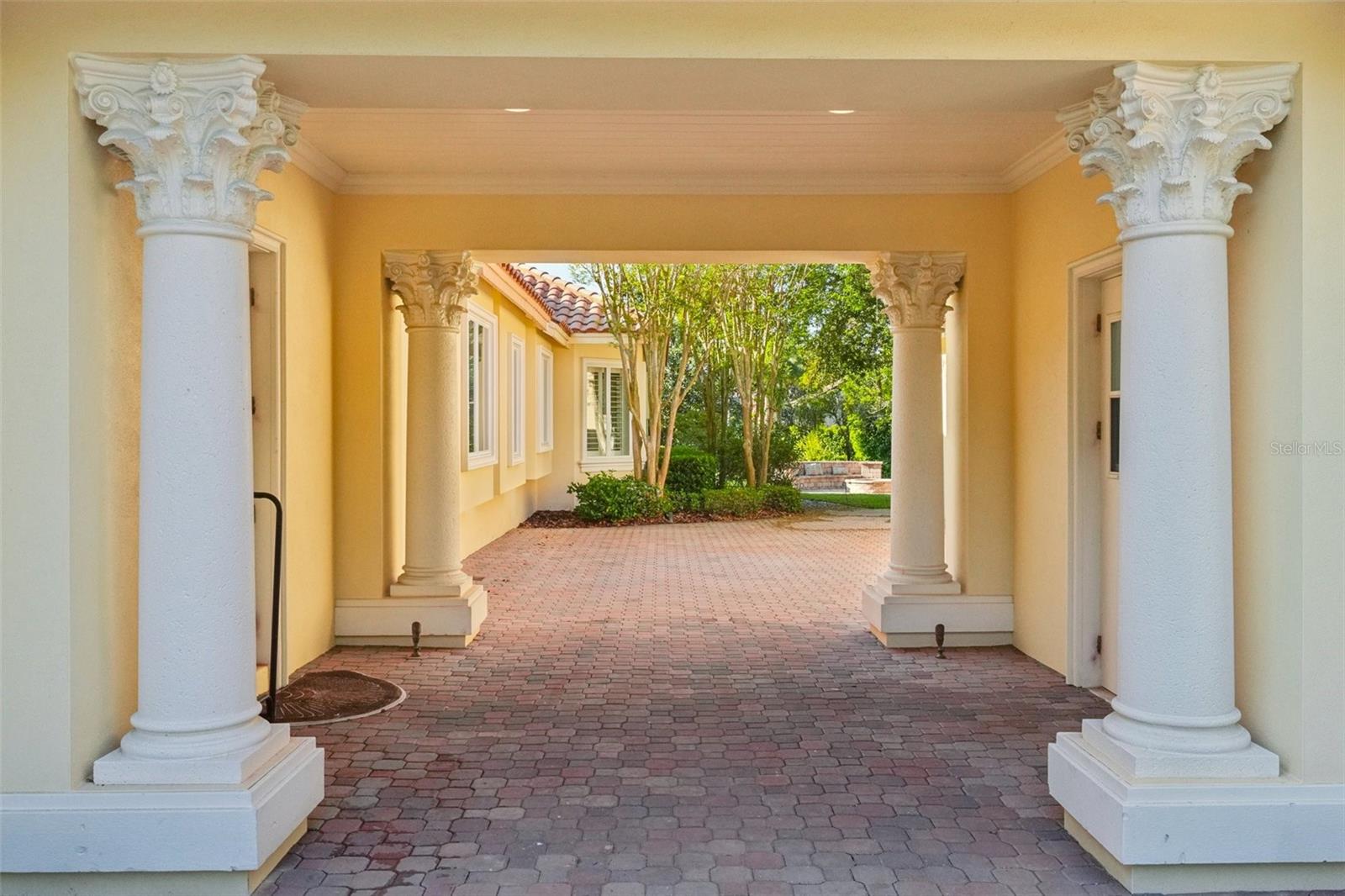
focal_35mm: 30
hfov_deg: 61.9
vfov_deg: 43.6
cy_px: 448
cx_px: 672
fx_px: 1121
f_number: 8
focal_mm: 20
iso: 800
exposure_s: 1/400
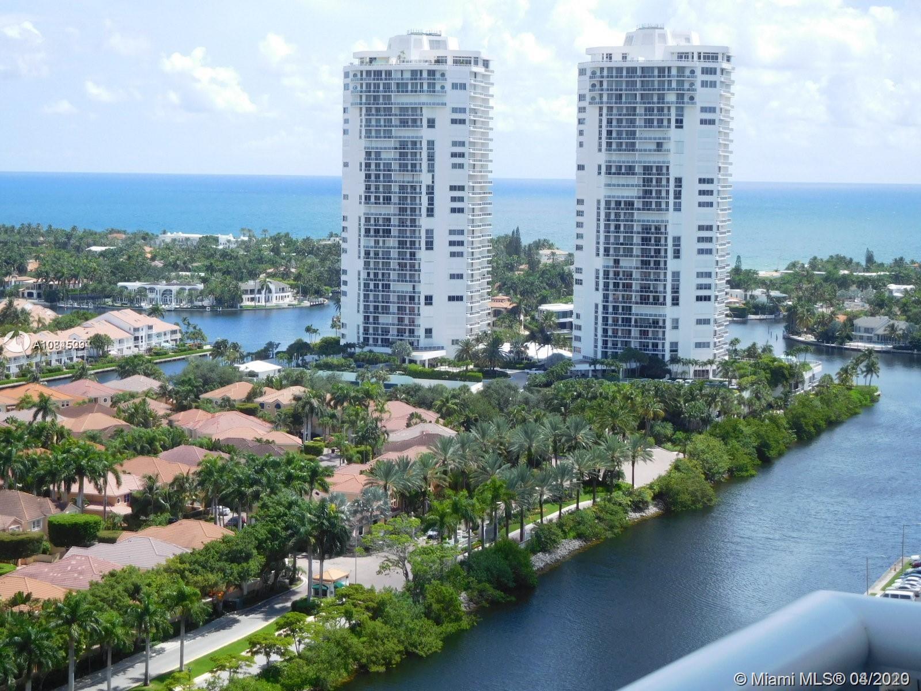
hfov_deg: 27.8
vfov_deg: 21.0
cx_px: 460
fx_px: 1862
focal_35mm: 70
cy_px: 346
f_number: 4.5
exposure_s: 1/640
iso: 125
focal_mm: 12.5
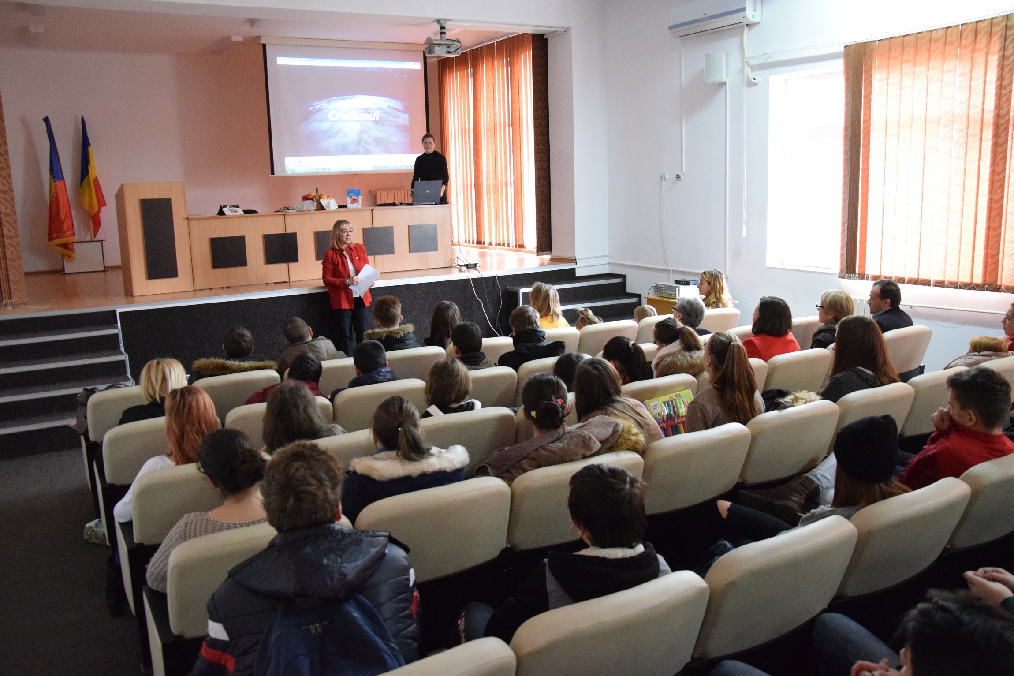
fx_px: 760
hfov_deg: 67.4
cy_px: 338
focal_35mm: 27
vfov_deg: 47.9
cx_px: 507
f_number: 3.5
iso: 5000
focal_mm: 18
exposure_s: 1/50
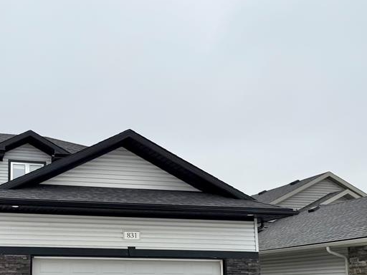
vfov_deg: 29.5
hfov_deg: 37.9
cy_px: 227
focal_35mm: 48
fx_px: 509
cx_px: 63
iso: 80
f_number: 1.78
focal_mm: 6.76
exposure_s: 1/5319
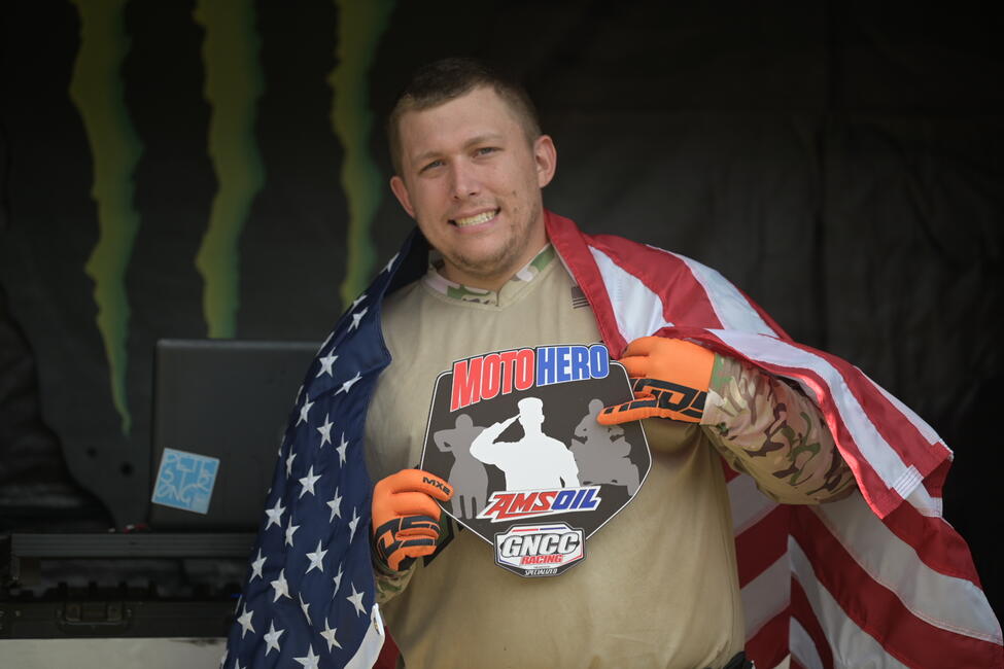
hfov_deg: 10.3
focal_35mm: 200
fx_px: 5577
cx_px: 502
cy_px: 334
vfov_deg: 6.9
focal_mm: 200
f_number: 2.8
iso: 160
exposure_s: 1/1000
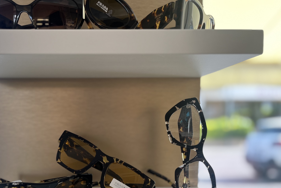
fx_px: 297
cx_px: 92
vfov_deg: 34.1
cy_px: 148
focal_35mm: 38
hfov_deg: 49.7
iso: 64
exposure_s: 1/152
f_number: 1.6
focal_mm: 5.1
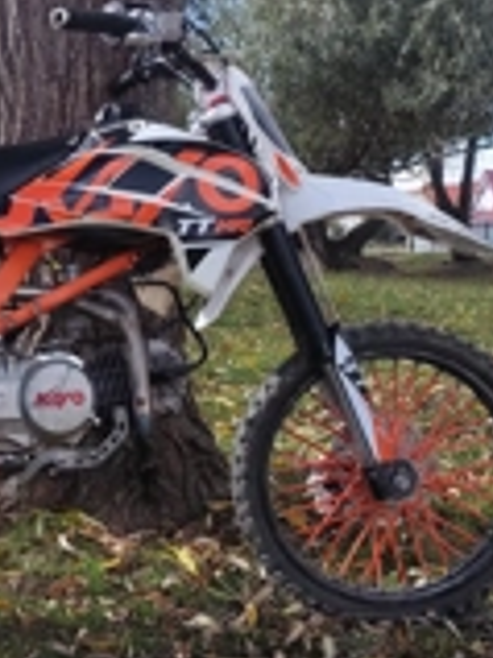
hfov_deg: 24.7
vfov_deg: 33.2
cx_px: 83
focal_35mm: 58
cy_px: 385
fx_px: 1103
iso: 50
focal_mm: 6.19
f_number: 1.65
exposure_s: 1/810
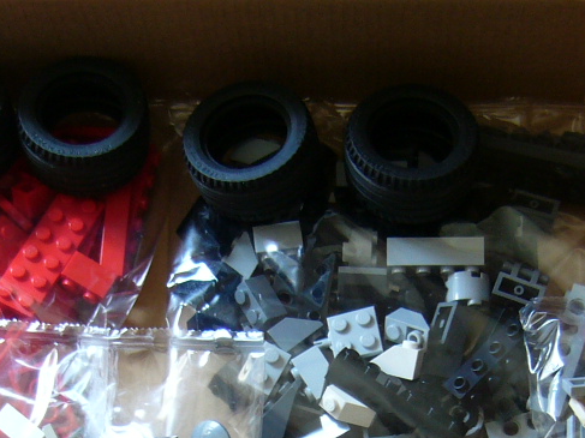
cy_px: 499
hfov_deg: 21.3
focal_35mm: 92
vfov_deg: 15.6
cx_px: 296
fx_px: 1554
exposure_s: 1/15
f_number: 2.8
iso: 100
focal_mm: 5.8
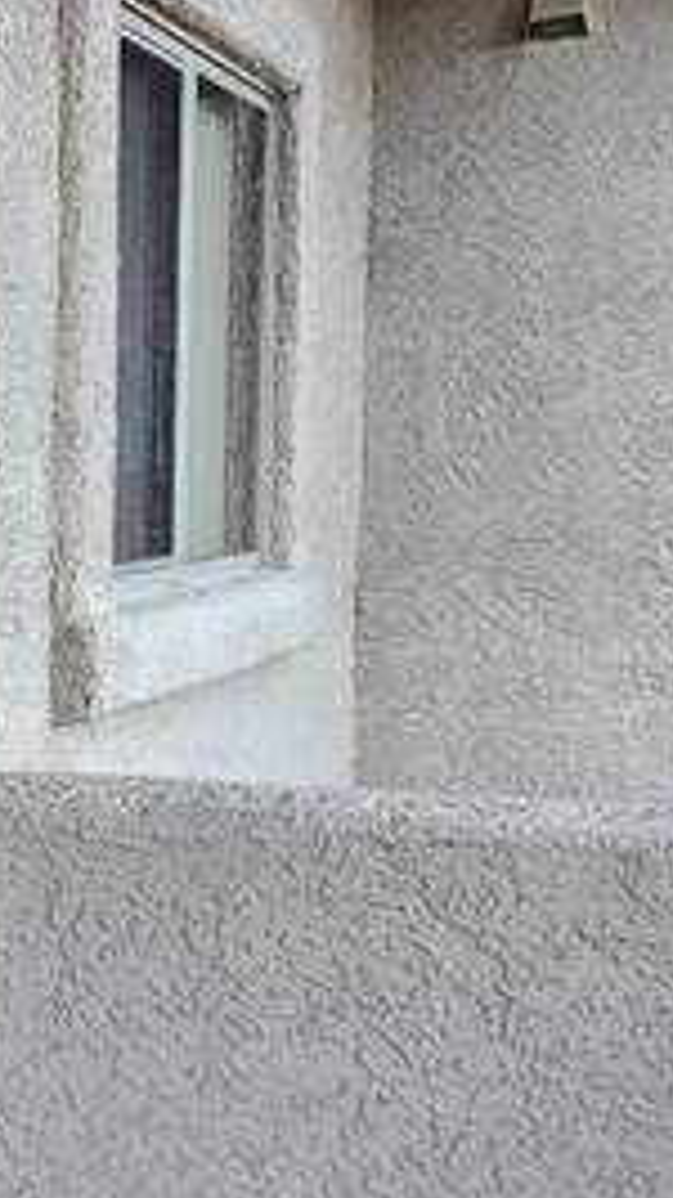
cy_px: 848
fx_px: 1620
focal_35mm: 51
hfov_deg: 19.1
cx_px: -458
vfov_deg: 39.8
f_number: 2.2
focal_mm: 2.2
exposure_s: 1/100
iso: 160
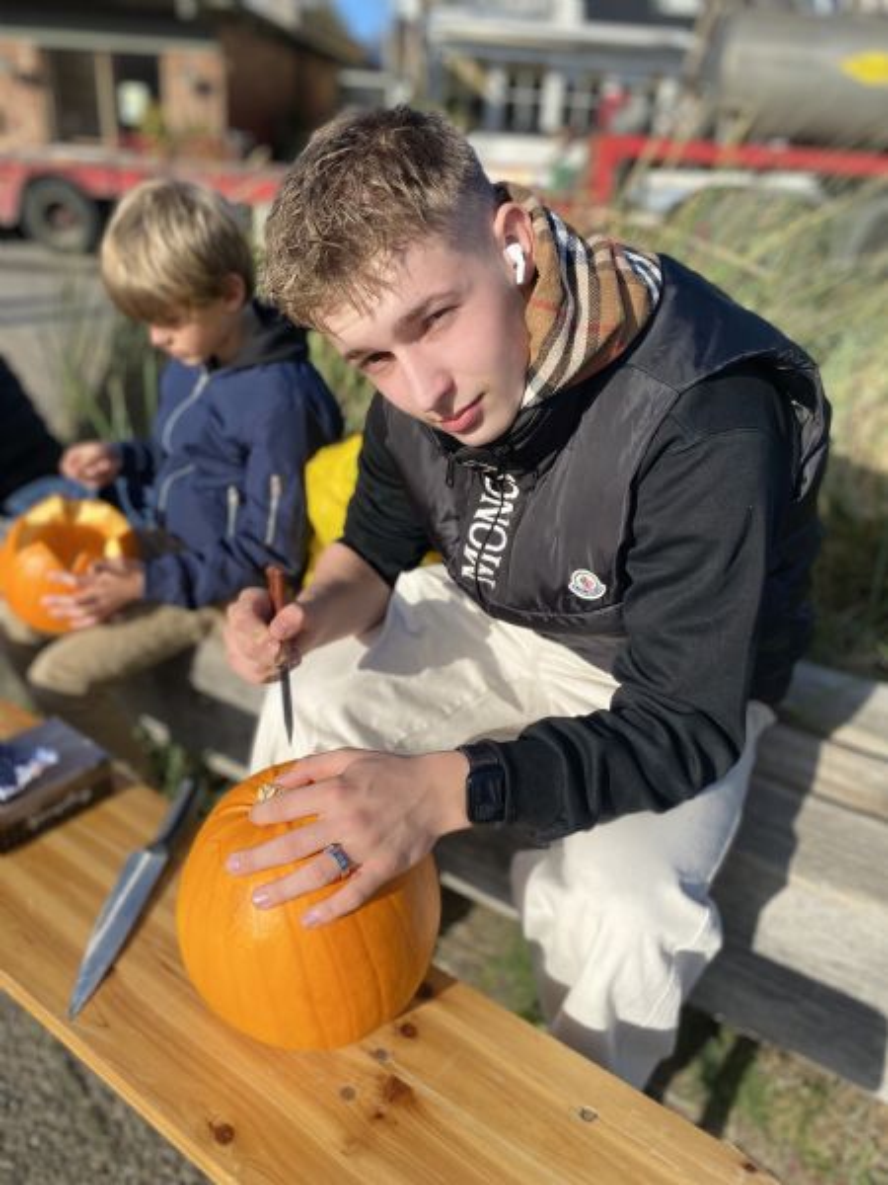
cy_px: 592
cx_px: 444
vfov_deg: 67.3
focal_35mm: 26
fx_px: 889
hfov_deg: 53.1
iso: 32
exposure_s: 1/2625
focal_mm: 4.25
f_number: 1.8
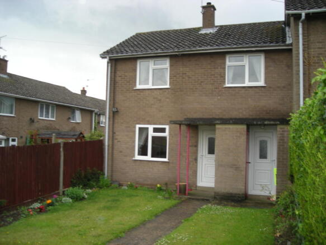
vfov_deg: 40.7
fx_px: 330
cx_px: 163
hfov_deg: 52.6
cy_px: 122
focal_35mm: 35
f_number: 2.8
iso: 72
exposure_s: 1/126
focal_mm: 5.7
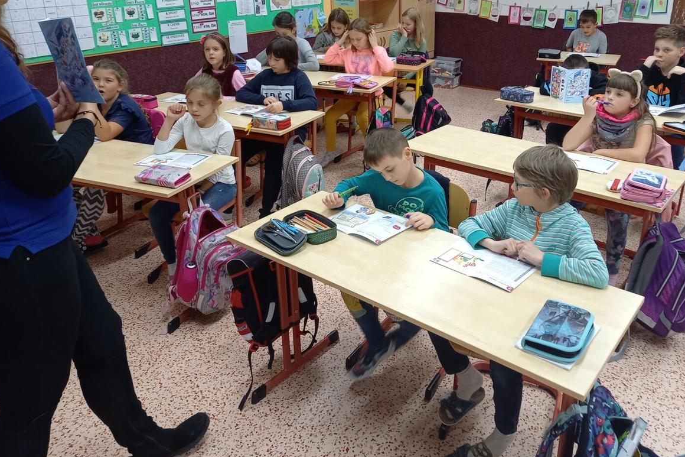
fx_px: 571
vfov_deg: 43.2
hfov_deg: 61.7
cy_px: 164
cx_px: 386
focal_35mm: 30
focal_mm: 4.65
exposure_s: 1/50
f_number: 1.8
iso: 320
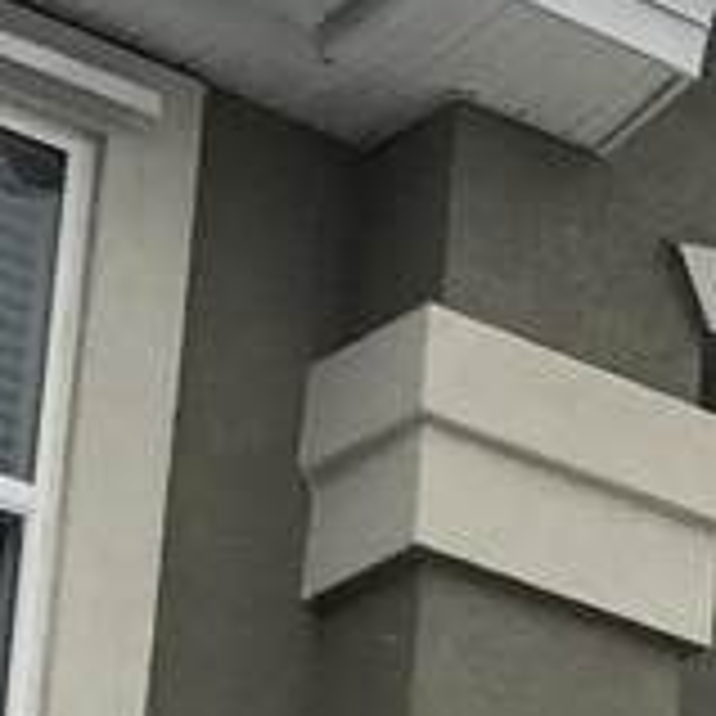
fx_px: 4657
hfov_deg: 7.8
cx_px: 2017
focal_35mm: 199
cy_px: 1391
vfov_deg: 8.4
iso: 20
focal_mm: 3.99
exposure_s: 1/2283
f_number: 1.8
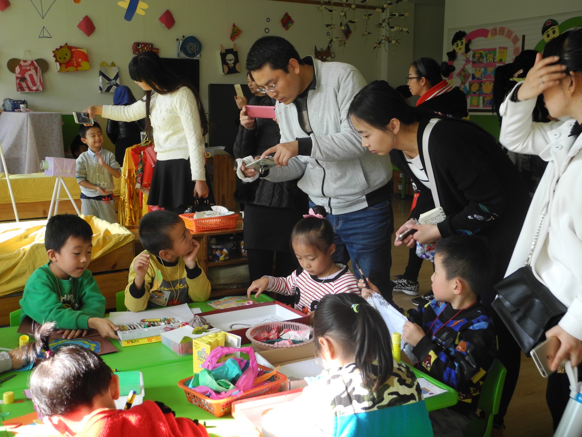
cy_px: 218
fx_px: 689
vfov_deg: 35.1
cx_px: 291
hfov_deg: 45.8
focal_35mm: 41
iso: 100
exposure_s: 1/63.1
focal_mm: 8.8
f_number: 3.2
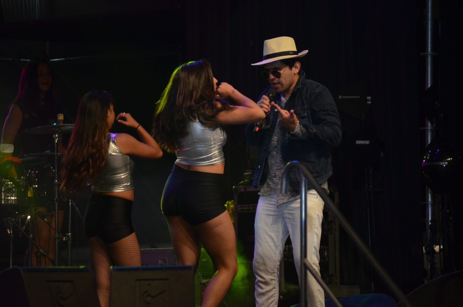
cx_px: 232
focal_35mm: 300
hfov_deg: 6.9
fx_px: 3850
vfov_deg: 4.6
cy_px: 154
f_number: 5.6
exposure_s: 1/200
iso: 1600
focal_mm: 200
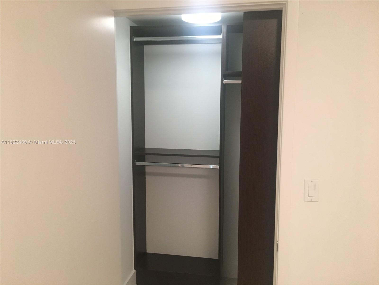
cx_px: 190
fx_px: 318
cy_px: 142
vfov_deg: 48.2
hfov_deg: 61.7
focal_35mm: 29
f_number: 2.2
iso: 125
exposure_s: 1/30
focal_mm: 4.15
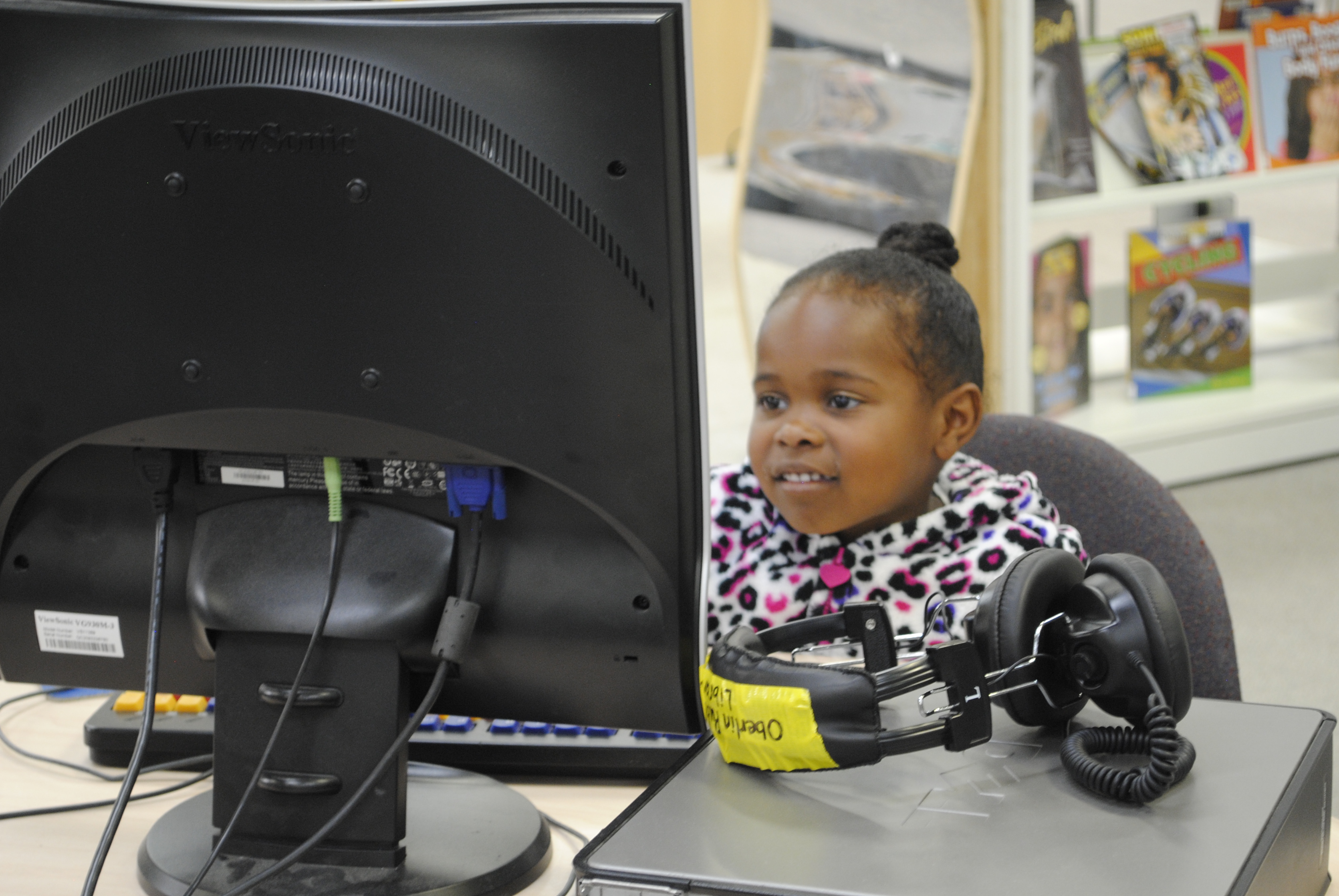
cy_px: 493
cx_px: 722
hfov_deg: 21.3
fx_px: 3559
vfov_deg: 14.4
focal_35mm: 96
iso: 400
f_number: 5.6
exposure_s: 1/6
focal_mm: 55
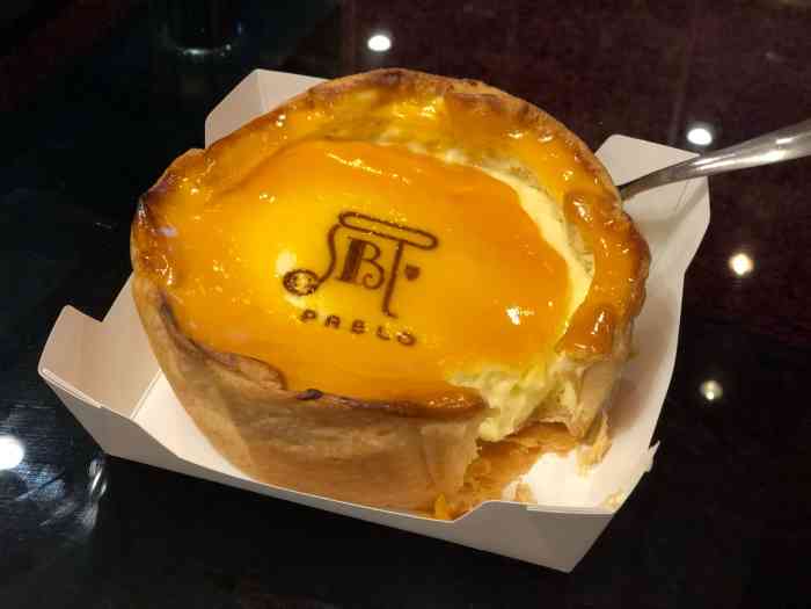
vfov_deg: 25.7
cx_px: 406
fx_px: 1335
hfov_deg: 33.8
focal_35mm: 57
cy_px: 304
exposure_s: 1/30
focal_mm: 6.6
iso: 320
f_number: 2.8
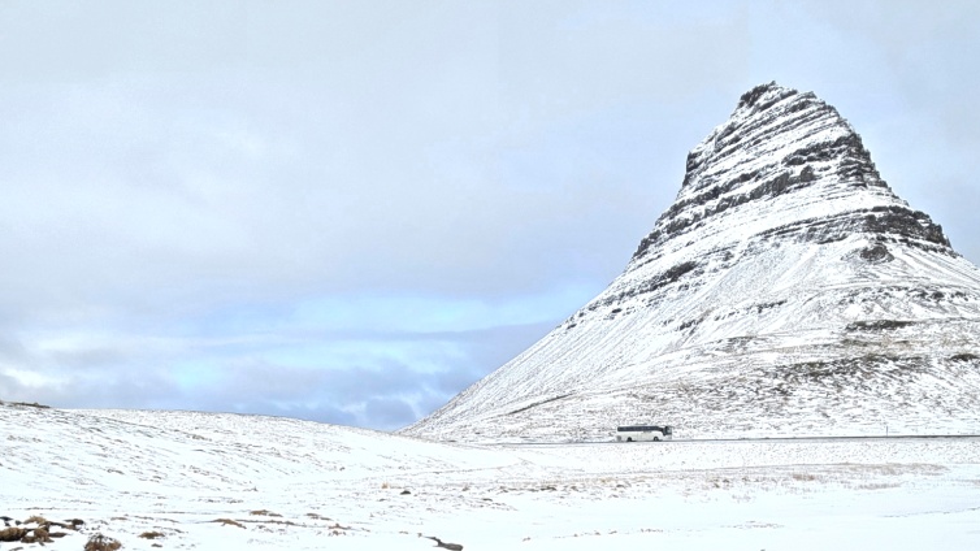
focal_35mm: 37
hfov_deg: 54.0
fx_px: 961
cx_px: 496
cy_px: 642
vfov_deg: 28.3
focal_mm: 3.3
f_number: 2.2
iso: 25
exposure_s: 1/769
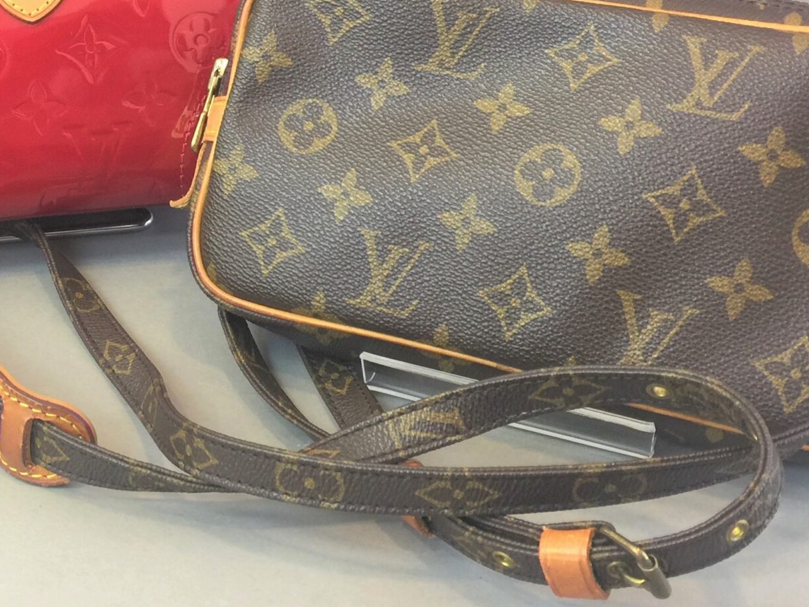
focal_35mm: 61
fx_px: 1426
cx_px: 185
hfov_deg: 31.0
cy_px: 130
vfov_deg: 23.7
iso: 32
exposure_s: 1/15
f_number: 2.2
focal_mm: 4.15
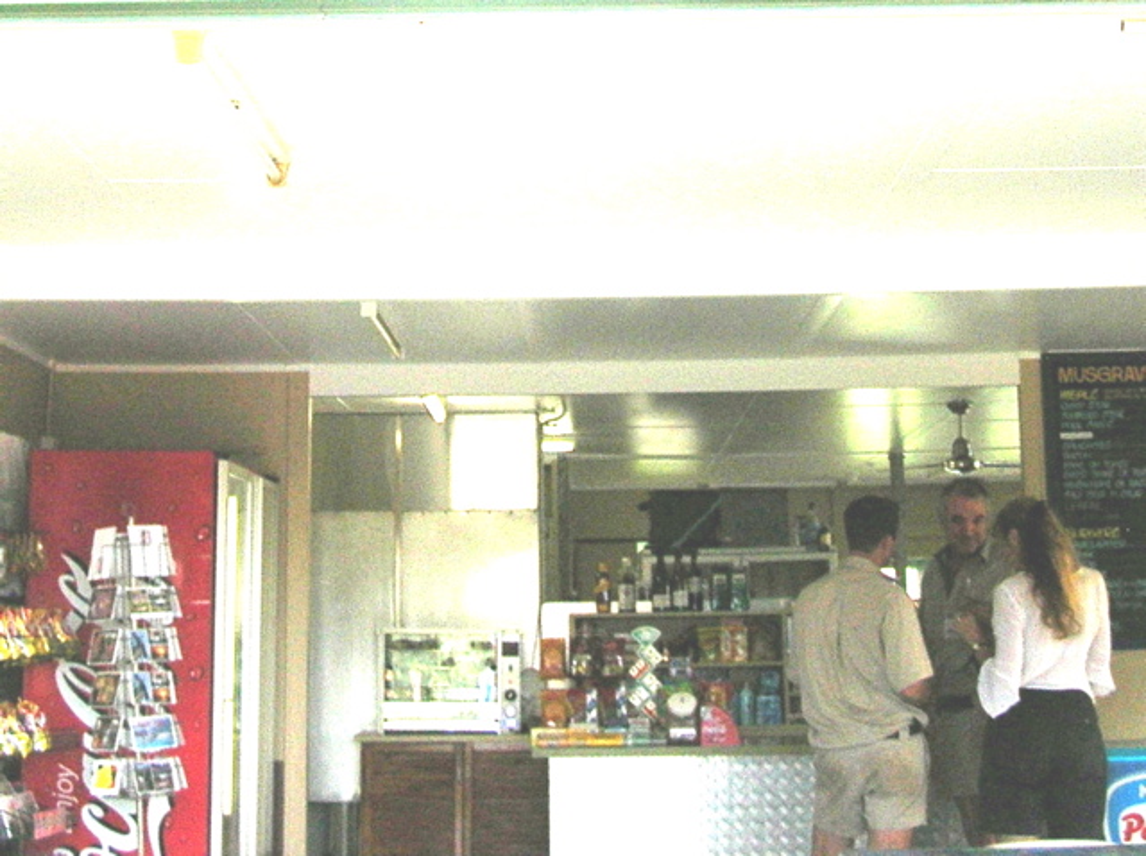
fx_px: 1190
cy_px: 428
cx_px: 573
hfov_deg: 51.4
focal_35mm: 36
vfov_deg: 39.6
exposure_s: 1/120
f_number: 2.7
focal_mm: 6
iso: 50
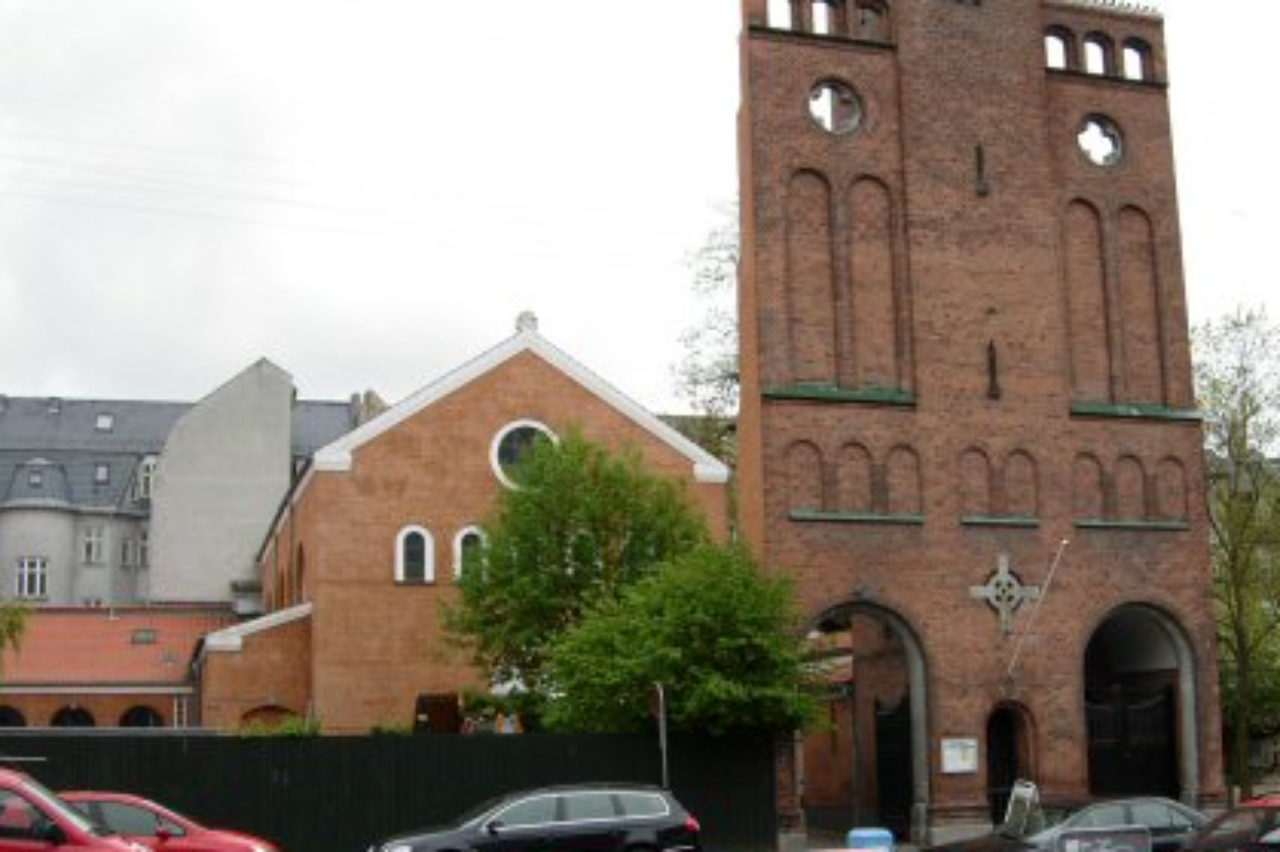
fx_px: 1351
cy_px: 438
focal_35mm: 38
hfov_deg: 50.7
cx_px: 646
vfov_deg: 35.0
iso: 50
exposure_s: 1/222
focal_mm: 7.5
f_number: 4.8
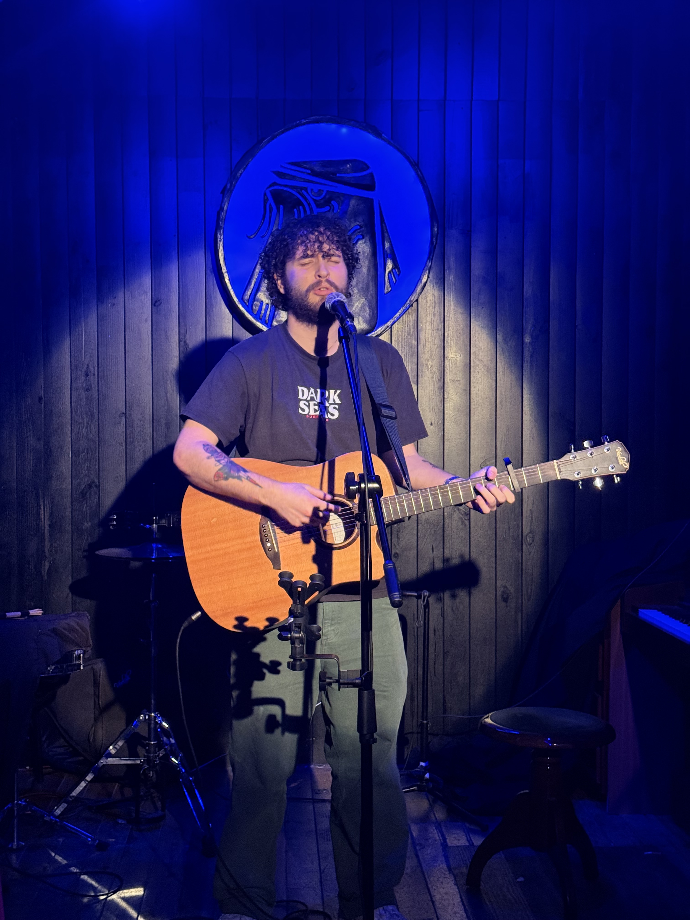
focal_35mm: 48
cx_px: 345
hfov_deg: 30.3
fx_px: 1276
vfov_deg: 39.7
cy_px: 460
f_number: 1.78
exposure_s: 1/33
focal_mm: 6.76
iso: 400
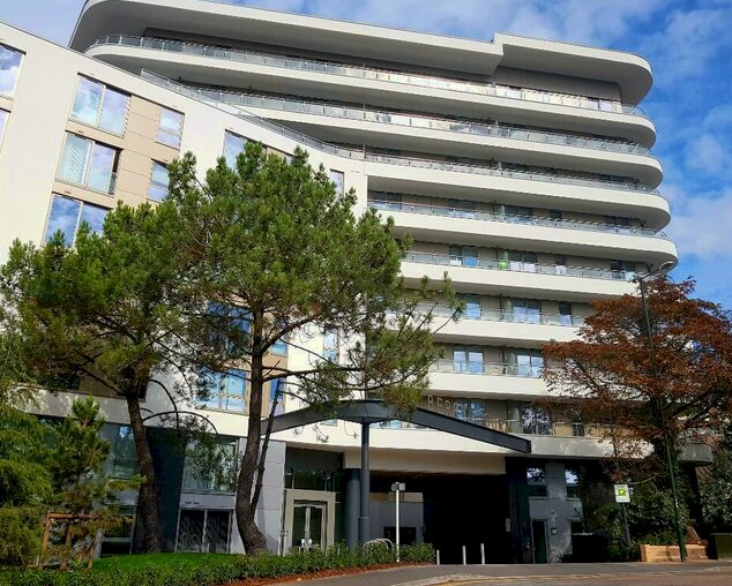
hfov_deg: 62.2
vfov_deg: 51.6
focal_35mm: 28
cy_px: 284
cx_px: 367
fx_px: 607
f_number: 1.7
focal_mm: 4.2
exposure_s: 1/2632
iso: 40
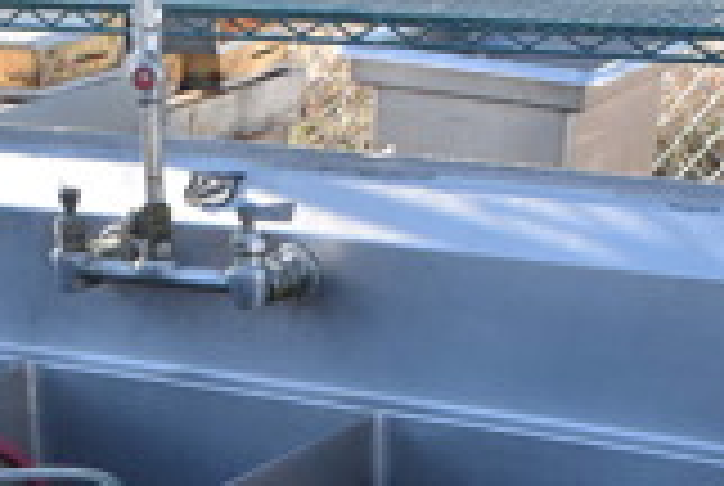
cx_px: 220
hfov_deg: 19.9
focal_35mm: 102
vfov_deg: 12.3
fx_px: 2055
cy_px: 900
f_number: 5.6
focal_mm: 18
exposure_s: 1/250
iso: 320
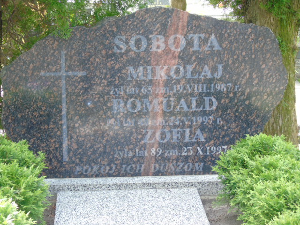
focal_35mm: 108
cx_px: 150
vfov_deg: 13.7
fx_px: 936
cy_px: 112
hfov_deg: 18.2
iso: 160
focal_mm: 19
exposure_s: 1/30
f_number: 4.4
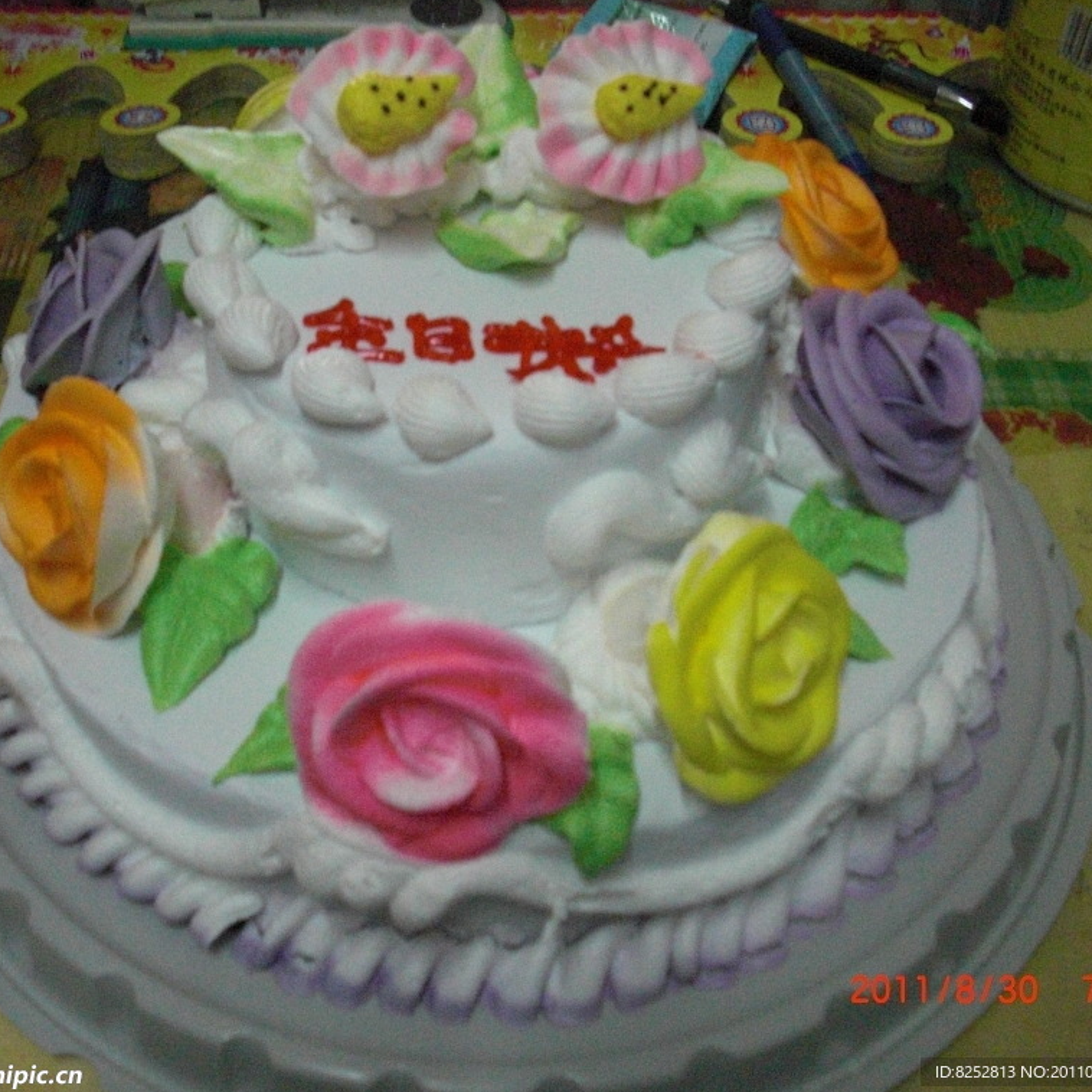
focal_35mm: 43
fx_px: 1535
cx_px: 516
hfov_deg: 39.2
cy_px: 547
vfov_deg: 39.2
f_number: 2.8
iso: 800
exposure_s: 1/50
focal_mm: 6.3
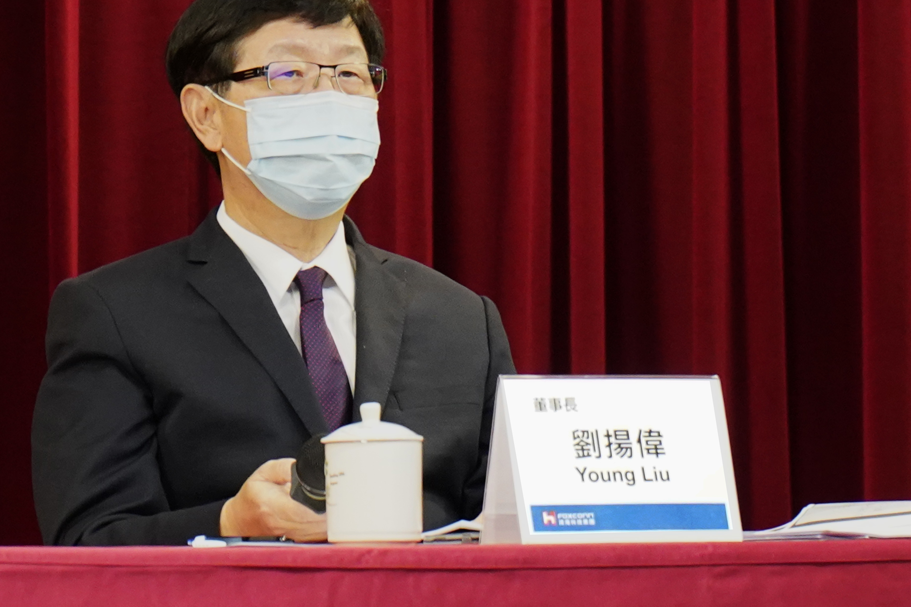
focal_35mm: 70
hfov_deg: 28.6
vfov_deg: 19.4
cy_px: 364
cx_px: 285
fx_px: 1771
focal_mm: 40
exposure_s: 1/160
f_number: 4
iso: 1600
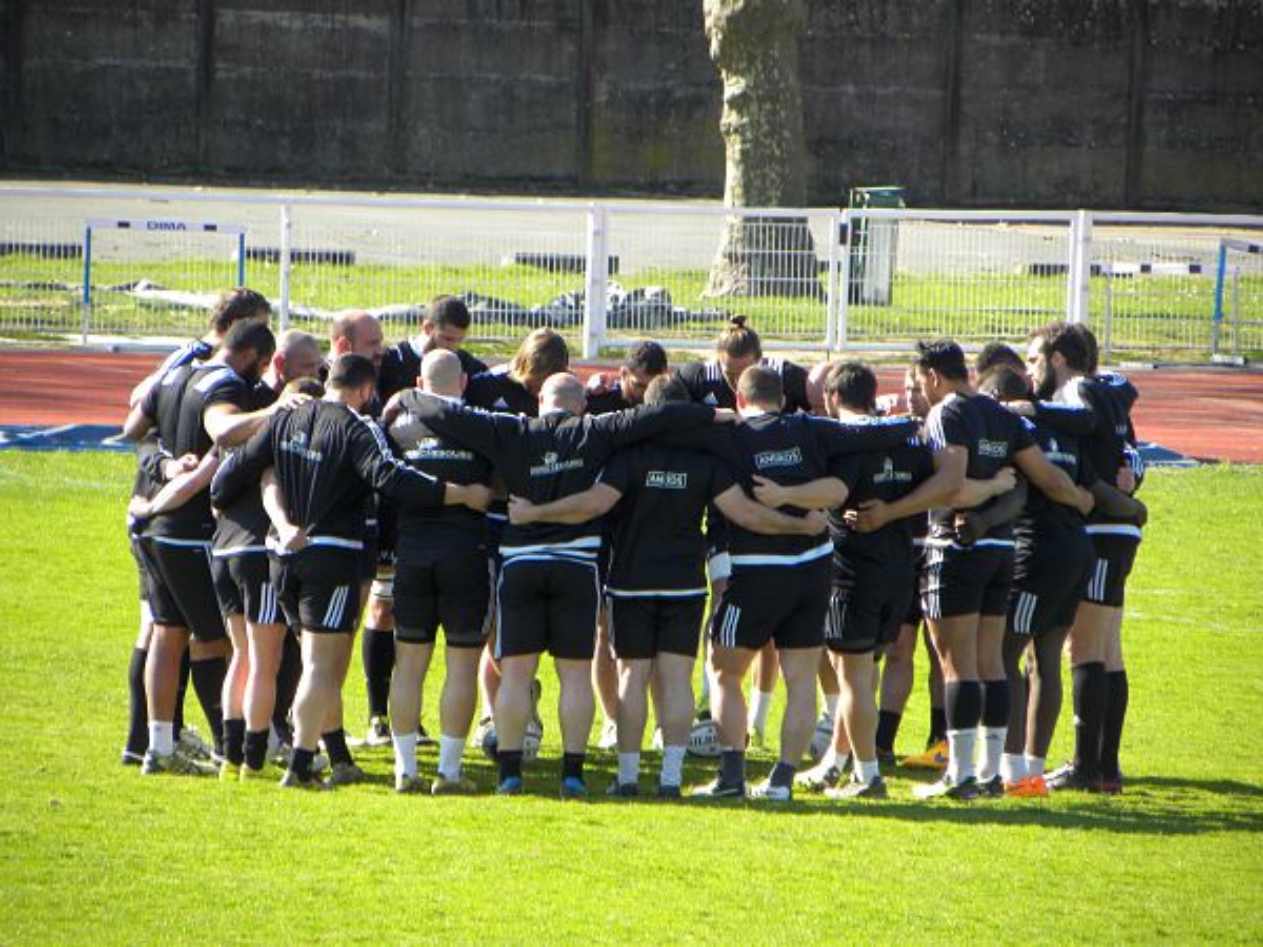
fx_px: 17550
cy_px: 474
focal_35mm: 481
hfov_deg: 4.1
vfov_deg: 3.1
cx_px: 632
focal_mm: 85.6
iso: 64
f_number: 5
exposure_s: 1/117
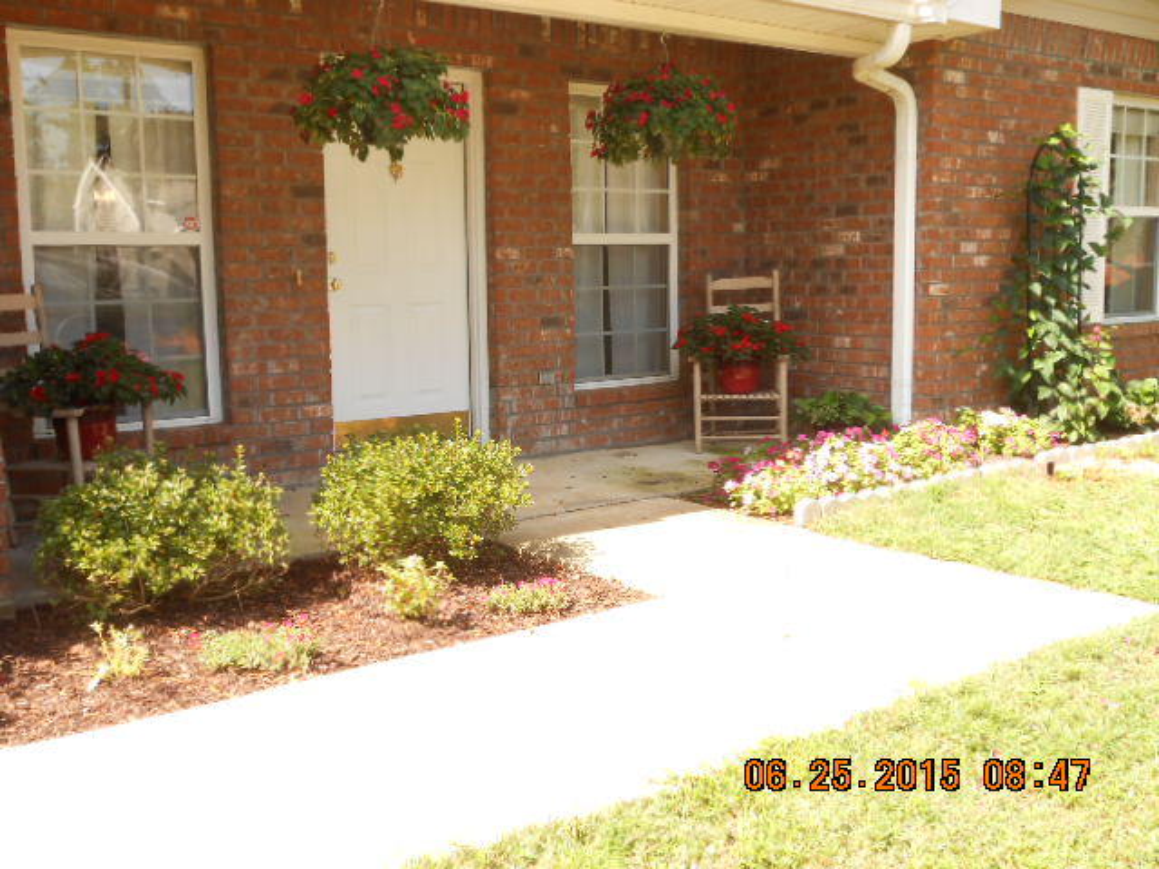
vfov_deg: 37.7
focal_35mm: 38
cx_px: 580
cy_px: 434
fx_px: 1272
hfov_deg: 49.0
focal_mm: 6.8
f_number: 4.2
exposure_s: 1/125
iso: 80
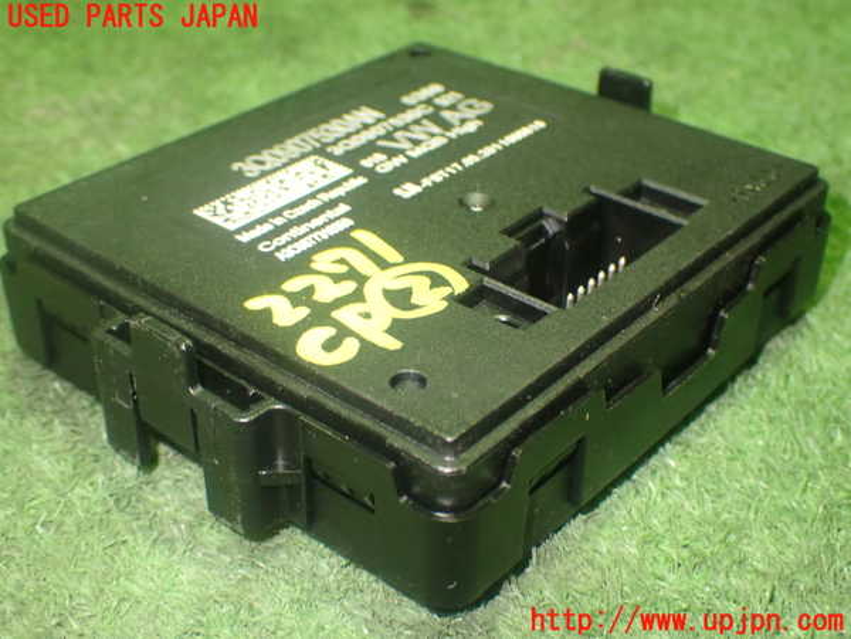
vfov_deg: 29.1
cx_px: 426
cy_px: 320
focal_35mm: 50
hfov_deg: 38.2
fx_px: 1229
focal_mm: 9.01
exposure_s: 1/20
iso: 800
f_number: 3.2
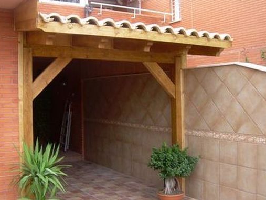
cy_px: 84
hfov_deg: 42.0
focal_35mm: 45
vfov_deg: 32.1
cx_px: 120
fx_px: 346
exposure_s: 1/42.4
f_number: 2.8
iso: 50
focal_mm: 6.3
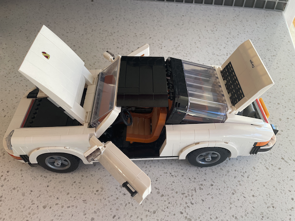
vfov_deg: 53.1
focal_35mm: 26
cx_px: 148
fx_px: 222
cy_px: 110
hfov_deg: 67.3
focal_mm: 4.2
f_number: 1.6
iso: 100
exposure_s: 1/121
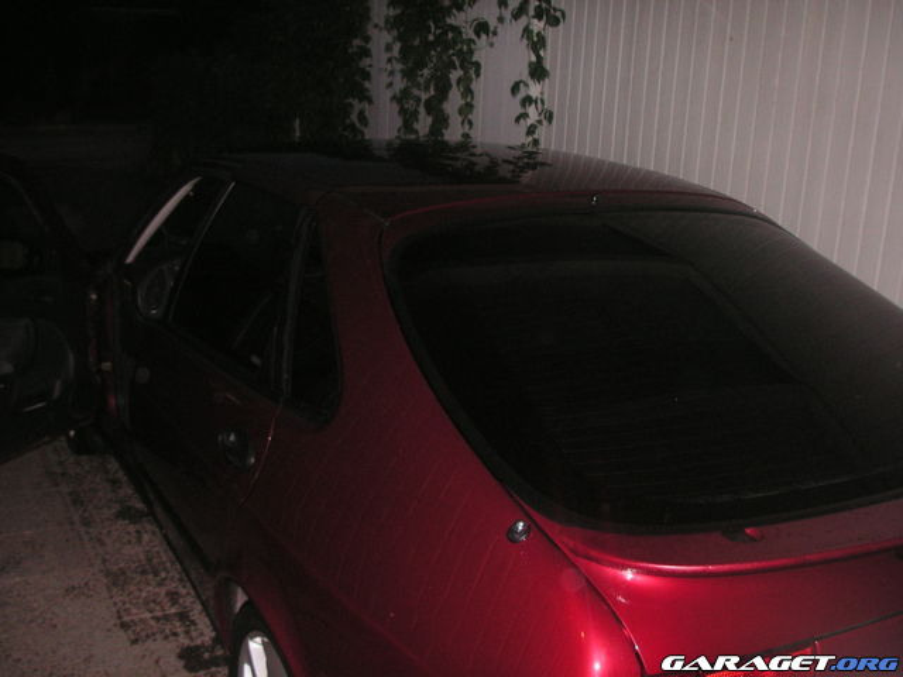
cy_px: 338
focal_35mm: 38
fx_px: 991
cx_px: 452
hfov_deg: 49.0
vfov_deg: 37.7
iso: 160
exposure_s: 1/45
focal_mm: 6.3
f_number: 3.3
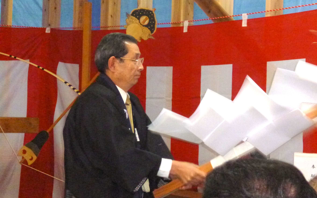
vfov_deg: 14.5
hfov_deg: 23.0
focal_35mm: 90
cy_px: 73
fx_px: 778
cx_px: 172
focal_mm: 13.9
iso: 1000
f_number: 4.9
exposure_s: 1/60
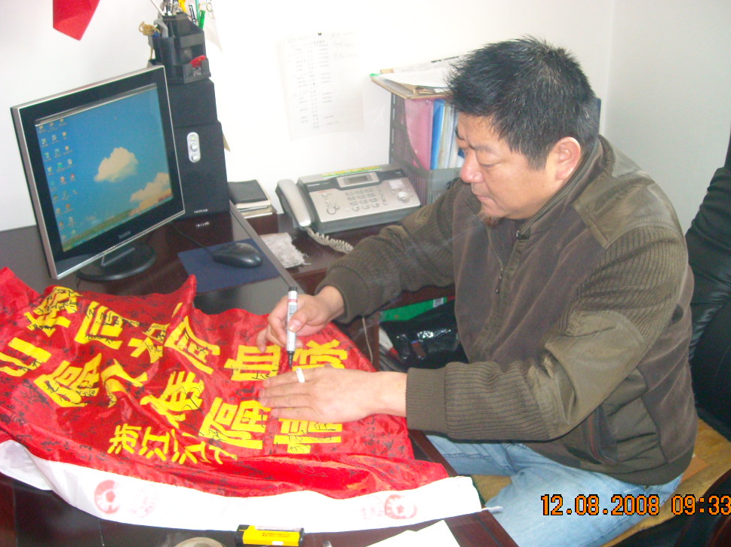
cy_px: 277
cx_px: 379
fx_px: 781
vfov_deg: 38.6
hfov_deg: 50.1
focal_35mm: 37
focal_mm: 5.7
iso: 400
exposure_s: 1/60
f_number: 2.8
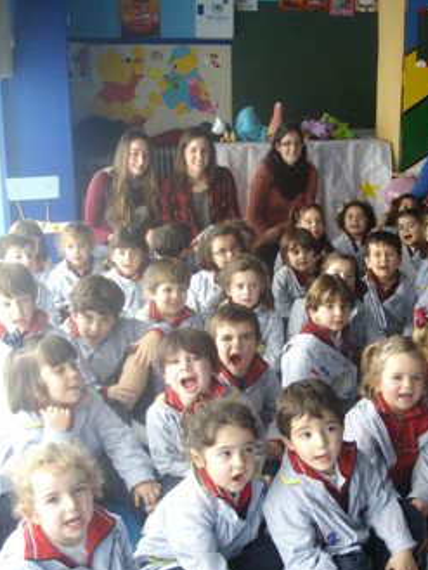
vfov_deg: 38.9
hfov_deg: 28.9
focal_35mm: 49
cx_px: 357
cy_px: 289
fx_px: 807
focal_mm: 6
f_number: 2.7
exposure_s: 1/60
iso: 320
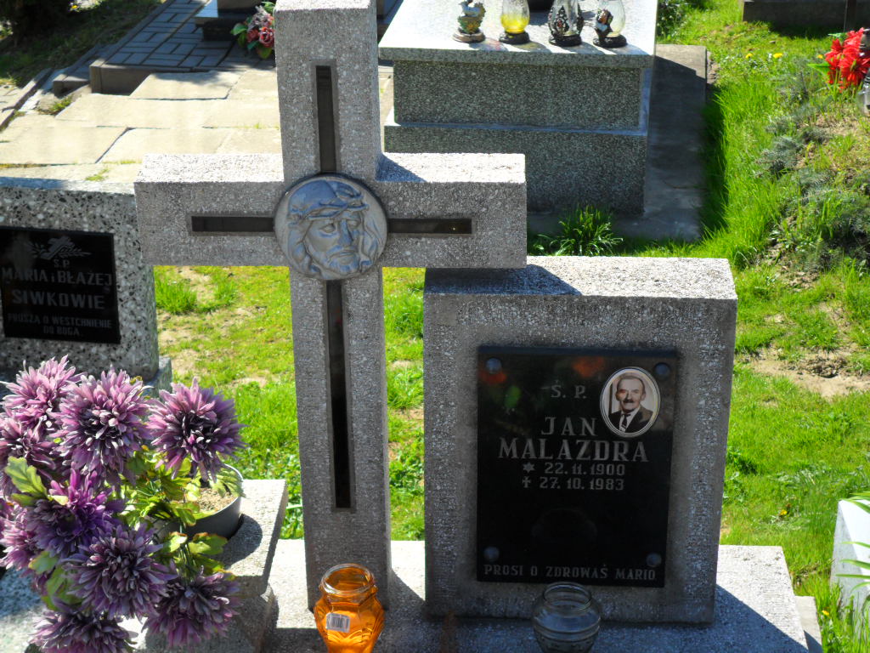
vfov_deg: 19.9
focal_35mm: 74
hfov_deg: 26.3
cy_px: 326
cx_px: 435
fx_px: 1860
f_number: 3.9
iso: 100
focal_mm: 13.2
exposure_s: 1/500
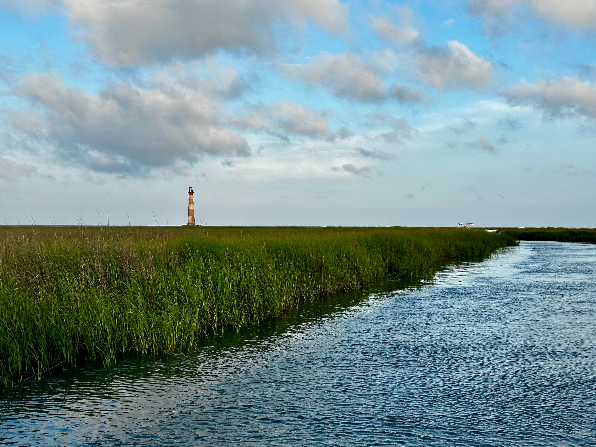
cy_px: 224
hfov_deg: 39.7
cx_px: 298
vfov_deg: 30.3
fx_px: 826
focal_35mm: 48
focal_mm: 6.86
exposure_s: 1/2410
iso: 64
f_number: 1.78
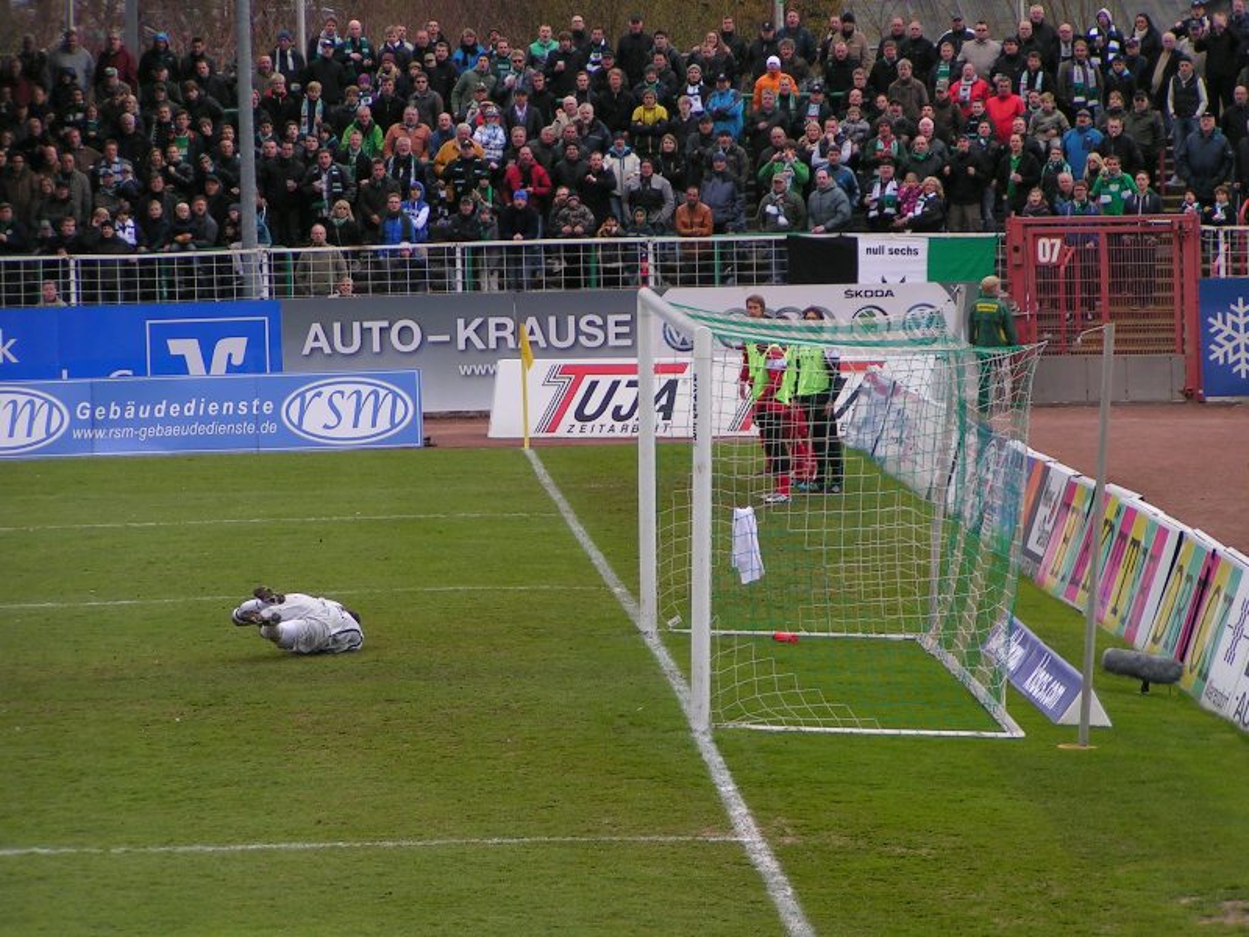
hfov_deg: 10.5
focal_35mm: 188
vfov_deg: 7.9
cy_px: 468
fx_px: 6783
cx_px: 624
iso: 50
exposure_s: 1/400
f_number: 3.5
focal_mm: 28.8
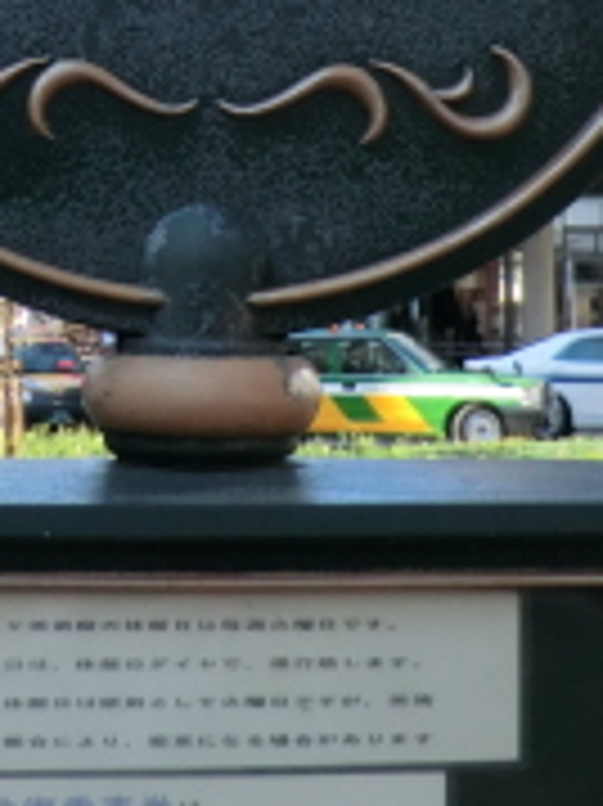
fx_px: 2000
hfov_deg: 17.1
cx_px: 220
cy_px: 81
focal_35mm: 86
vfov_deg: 22.2
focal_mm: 4.3
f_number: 3.2
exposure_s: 1/200
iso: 80
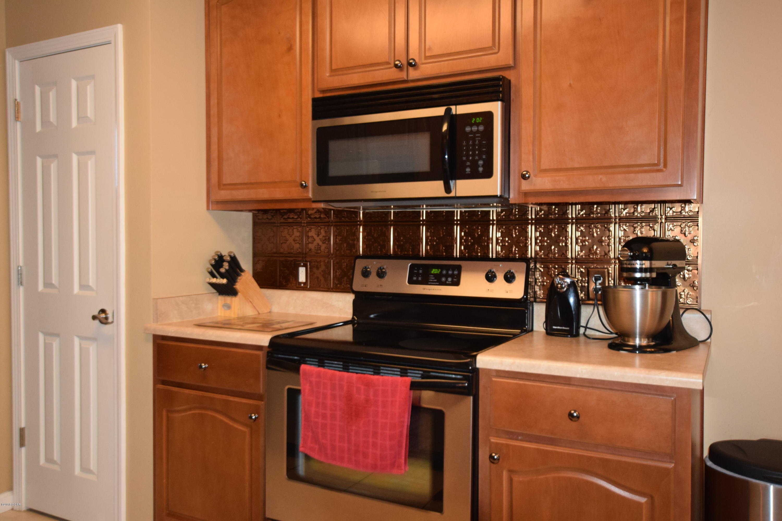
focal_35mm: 30
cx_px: 391
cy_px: 260
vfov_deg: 43.6
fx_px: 652
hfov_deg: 61.9
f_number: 3.5
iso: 1600
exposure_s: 1/60
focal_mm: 20
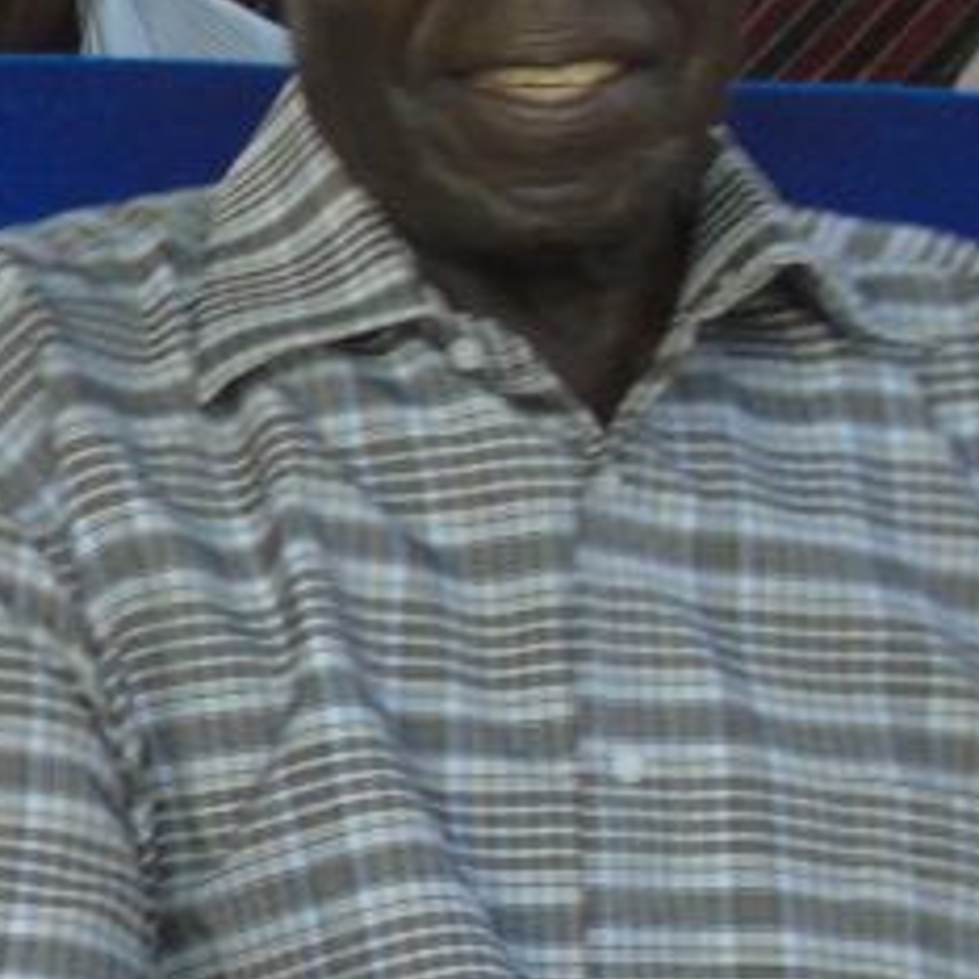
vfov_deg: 6.4
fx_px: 8799
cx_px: -900
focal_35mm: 275
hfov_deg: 6.2
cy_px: 657
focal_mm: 13
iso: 80
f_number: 4.7
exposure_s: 1/40
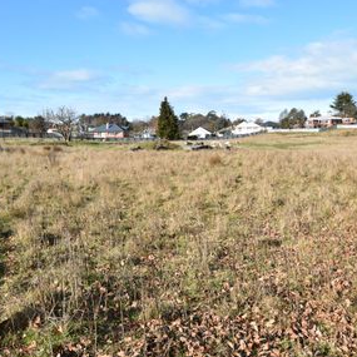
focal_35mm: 36
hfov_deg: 46.4
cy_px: 171
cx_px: 183
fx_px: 417
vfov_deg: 46.4
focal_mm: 17
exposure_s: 1/400
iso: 200
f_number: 10
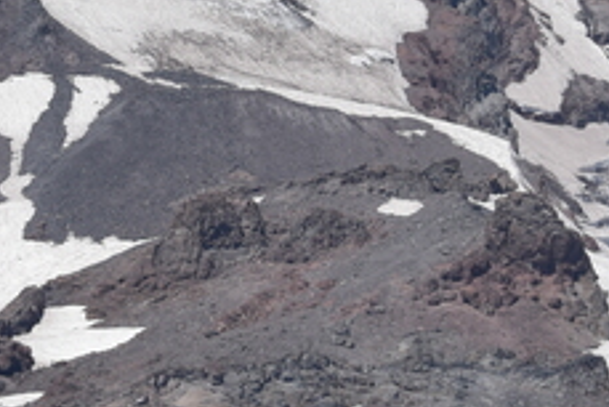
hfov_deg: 3.5
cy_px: 27
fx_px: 9953
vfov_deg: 2.3
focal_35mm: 588
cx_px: -5
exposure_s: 1/400
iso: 100
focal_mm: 105
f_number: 10
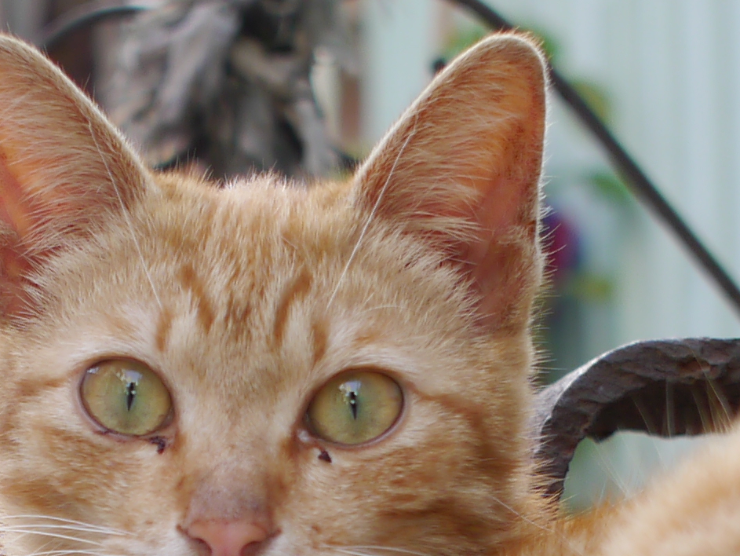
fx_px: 3956
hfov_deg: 10.6
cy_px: 943
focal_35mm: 185
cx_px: 130
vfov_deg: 7.8
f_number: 2.8
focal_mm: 19
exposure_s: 1/200
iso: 160
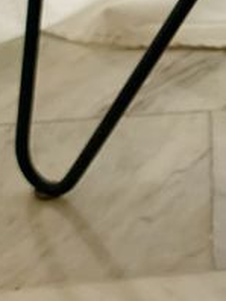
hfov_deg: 10.4
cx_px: 463
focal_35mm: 131
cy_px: 44
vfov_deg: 14.9
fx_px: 1138
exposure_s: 1/60
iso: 160
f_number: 1.8
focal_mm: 4.25
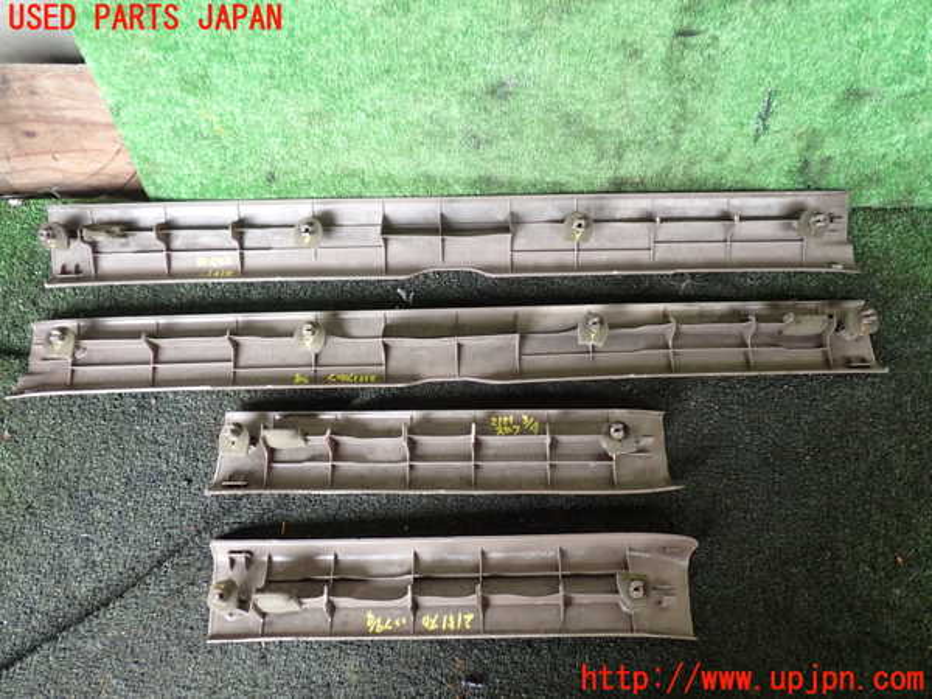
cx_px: 466
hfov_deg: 60.0
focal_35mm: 30
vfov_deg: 46.8
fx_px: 808
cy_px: 350
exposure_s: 1/30
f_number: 2.3
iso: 200
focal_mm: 5.4
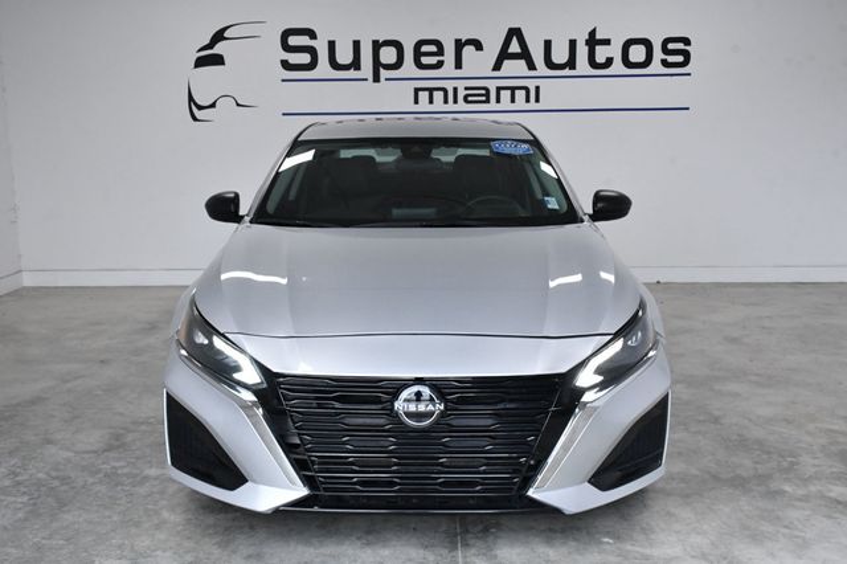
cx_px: 424
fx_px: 917
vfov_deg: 34.2
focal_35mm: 39
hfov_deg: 49.6
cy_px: 282
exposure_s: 1/500
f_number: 11
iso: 2500
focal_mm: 26
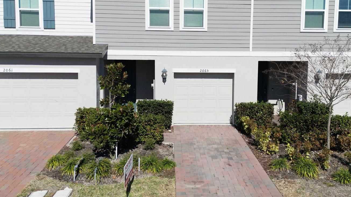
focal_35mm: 32
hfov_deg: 60.9
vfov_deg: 36.5
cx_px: 189
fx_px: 298
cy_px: 79
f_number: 1.7
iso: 160
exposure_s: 1/5000
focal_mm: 6.72
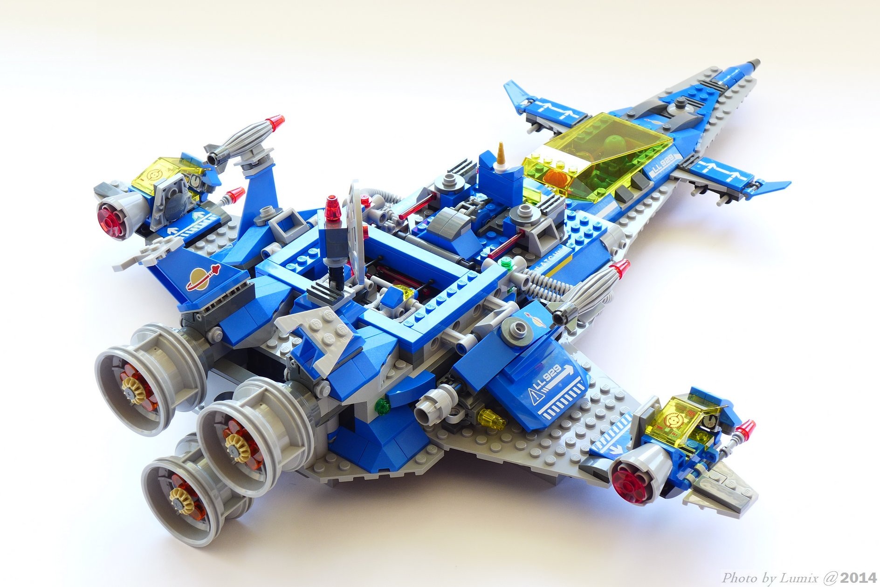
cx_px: 440
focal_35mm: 70
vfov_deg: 19.5
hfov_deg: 28.8
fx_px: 1712
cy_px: 294
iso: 80
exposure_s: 1/13
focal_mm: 13.7
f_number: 4.5
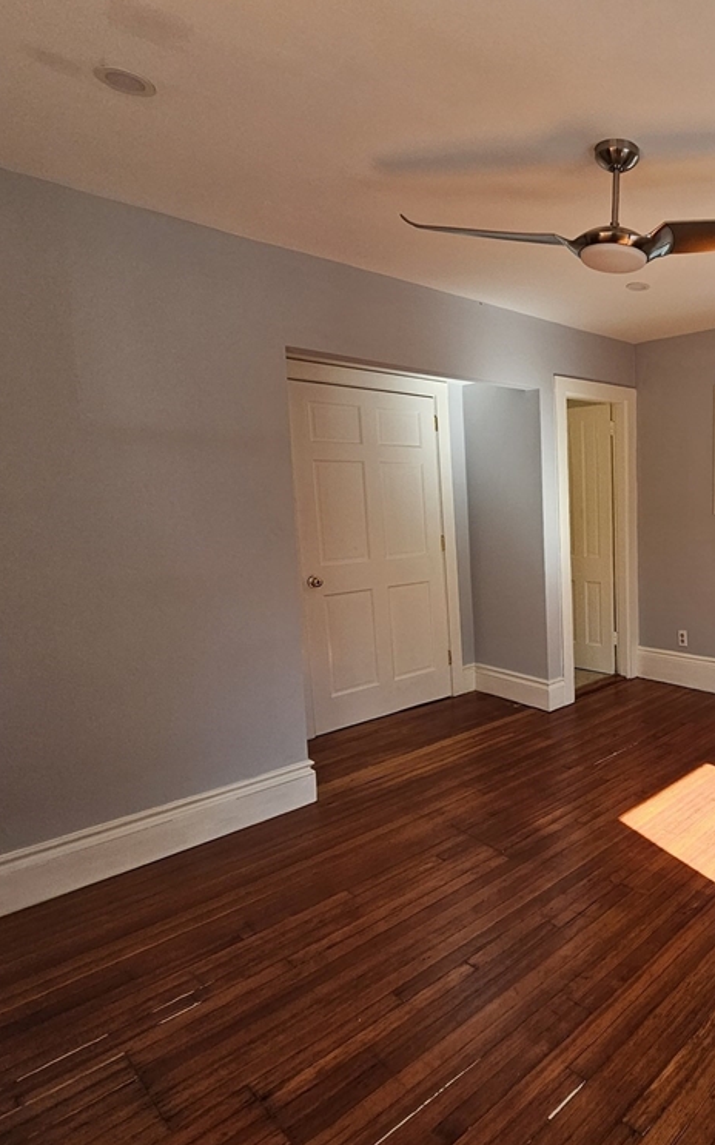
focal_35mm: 19
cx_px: 649
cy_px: 587
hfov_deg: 54.0
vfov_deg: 88.0
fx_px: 593
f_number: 2.2
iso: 250
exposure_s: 1/359
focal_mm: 2.2
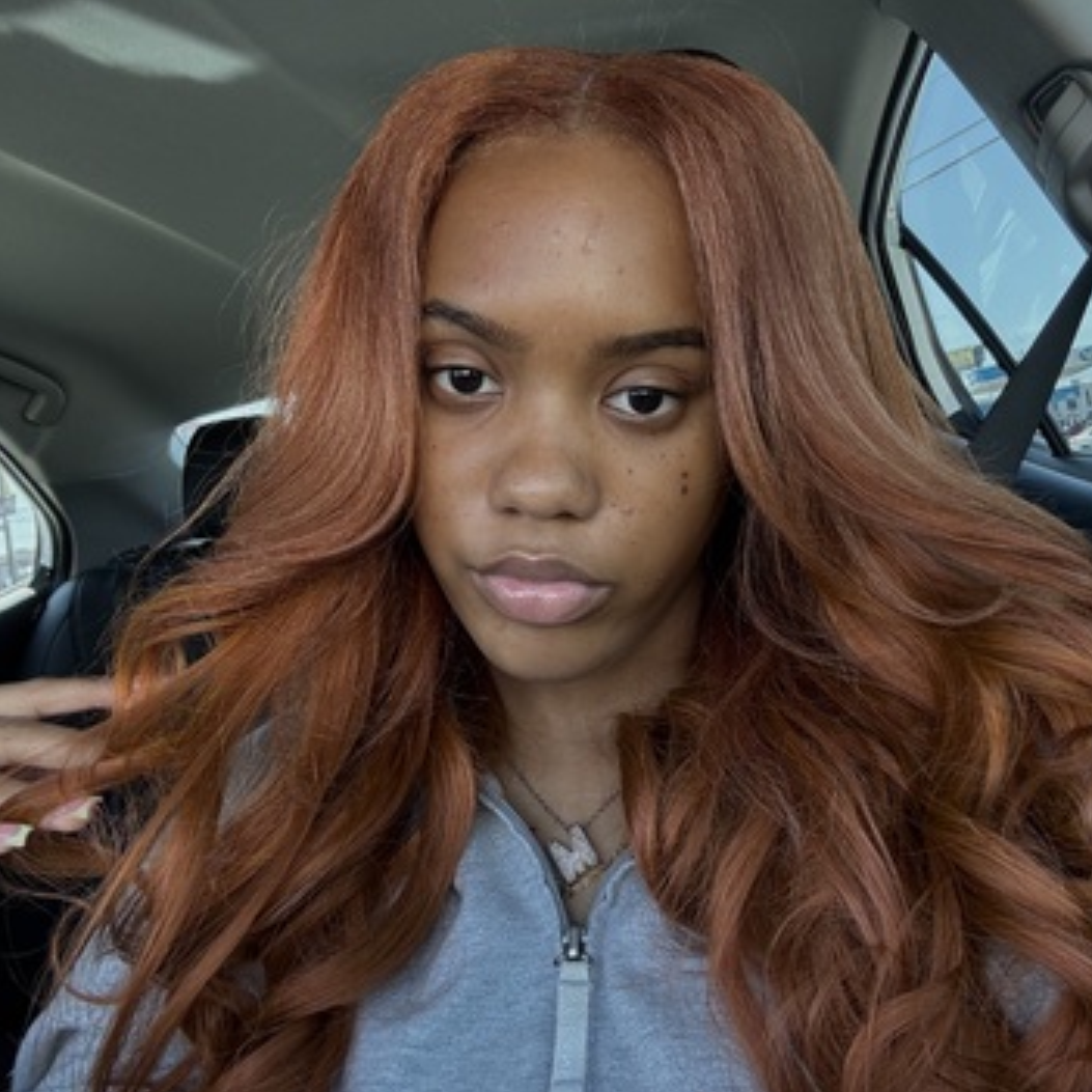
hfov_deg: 55.6
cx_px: 574
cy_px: 476
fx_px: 1035
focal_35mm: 29
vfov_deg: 55.5
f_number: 1.9
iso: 80
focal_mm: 2.69
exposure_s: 1/80
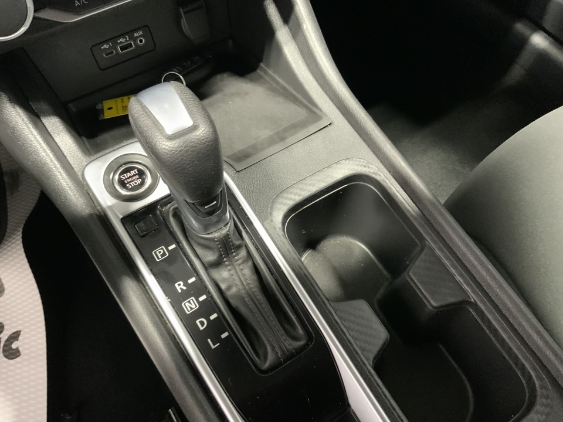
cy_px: 211
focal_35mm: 29
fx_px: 472
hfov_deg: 61.7
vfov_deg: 48.2
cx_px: 282
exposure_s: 1/30
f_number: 1.8
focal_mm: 3
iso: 250
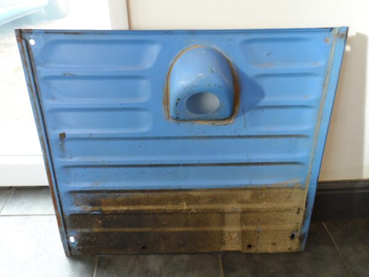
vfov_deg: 49.7
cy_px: 138
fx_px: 298
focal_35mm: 28
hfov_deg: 63.4
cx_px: 184
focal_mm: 4.9
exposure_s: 1/30
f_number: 3.1
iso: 200
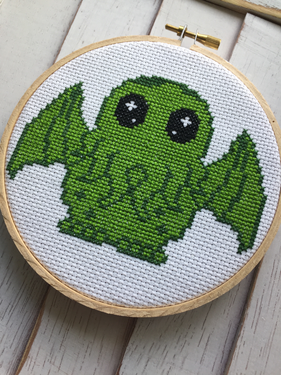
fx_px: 314
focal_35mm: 29
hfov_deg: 48.2
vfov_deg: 61.7
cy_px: 188
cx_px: 140
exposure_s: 1/120
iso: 40
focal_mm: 4.15
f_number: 2.2
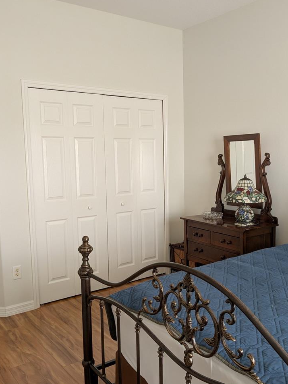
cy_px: 199
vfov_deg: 53.9
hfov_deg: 41.6
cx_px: 173
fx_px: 377
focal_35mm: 34
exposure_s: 1/60
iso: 80
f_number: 1.73
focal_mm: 4.38
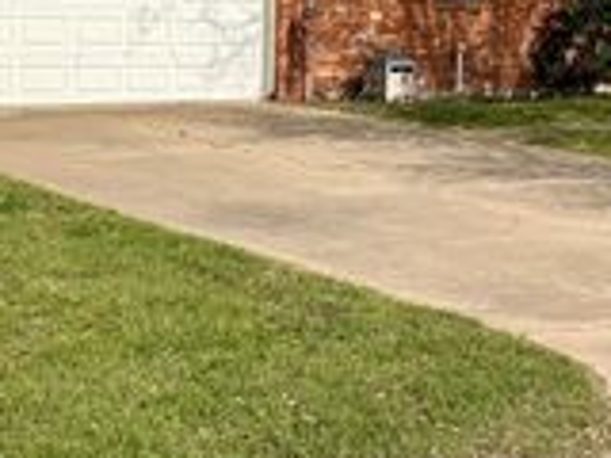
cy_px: 71
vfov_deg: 19.4
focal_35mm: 75
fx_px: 1324
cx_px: 588
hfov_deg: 24.9
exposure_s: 1/4673
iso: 80
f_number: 1.78
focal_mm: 6.76
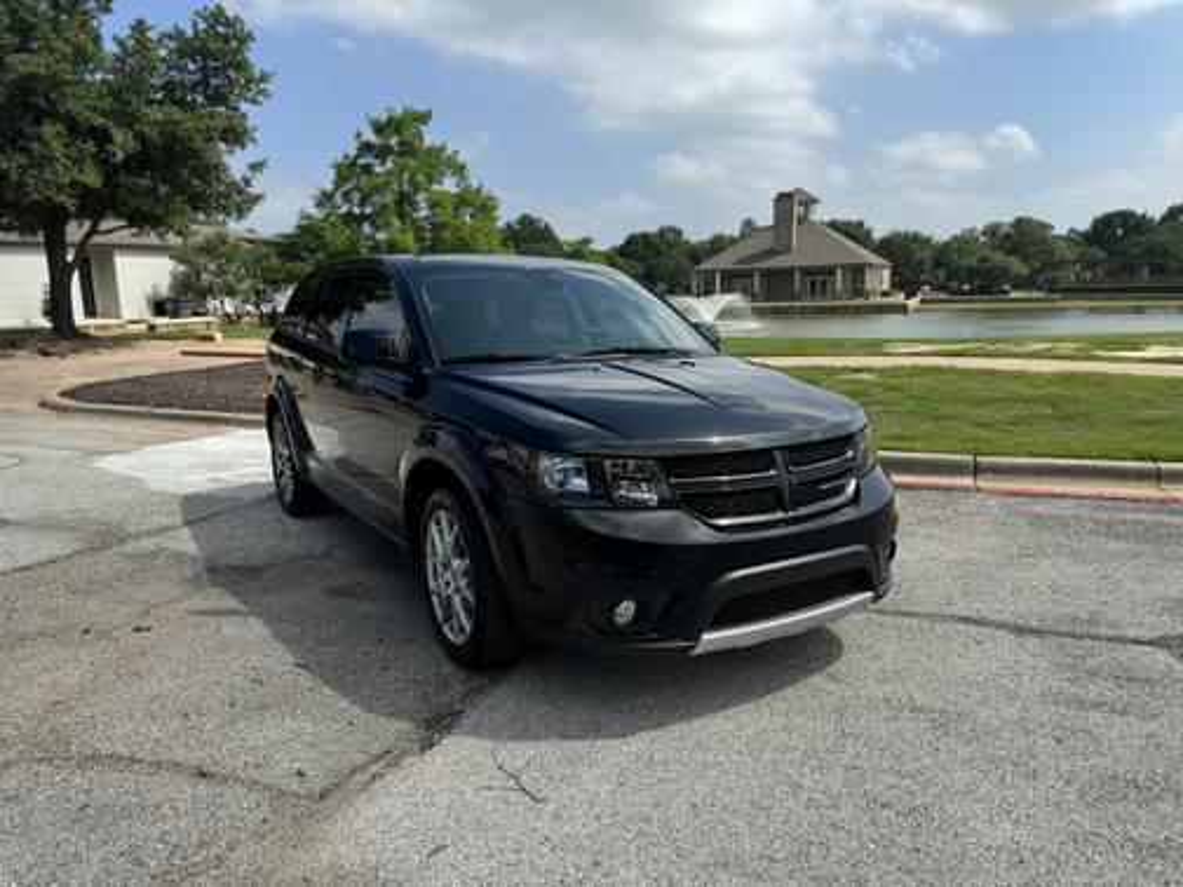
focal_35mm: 24
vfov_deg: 56.8
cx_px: 592
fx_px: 820
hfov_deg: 71.6
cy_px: 444
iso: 80
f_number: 1.78
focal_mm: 6.76
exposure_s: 1/4608
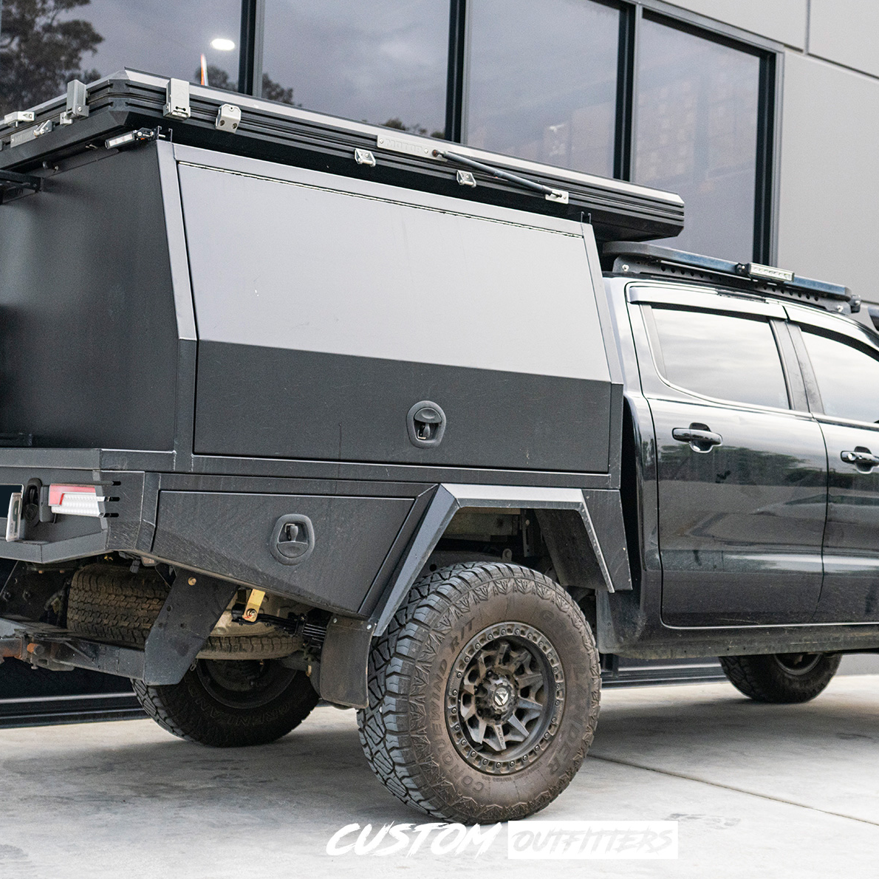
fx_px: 1293
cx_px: 502
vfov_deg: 37.6
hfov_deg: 37.5
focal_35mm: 45
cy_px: 440
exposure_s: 1/160
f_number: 3.5
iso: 1600
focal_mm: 35
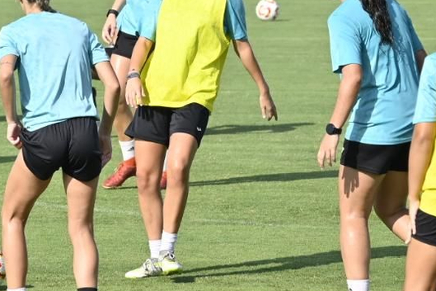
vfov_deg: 2.8
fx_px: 6045
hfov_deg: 4.1
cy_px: 72
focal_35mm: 499
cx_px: 55
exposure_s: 1/1000
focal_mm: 110
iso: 160
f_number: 5
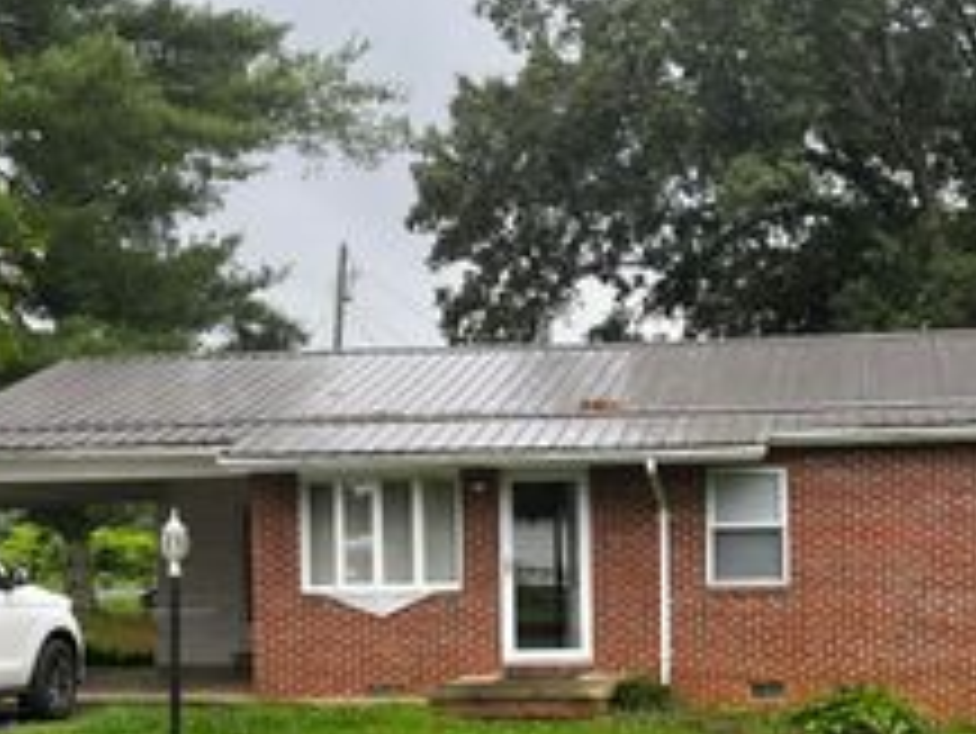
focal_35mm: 60
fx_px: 1693
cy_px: 592
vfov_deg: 24.0
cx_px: 706
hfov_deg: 31.7
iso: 50
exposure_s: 1/571
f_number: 1.6
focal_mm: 5.1
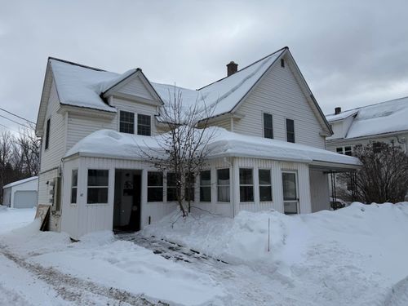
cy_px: 153
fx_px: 283
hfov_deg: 71.6
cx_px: 204
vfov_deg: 56.8
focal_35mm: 24
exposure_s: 1/8130
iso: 80
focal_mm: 6.76
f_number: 1.78
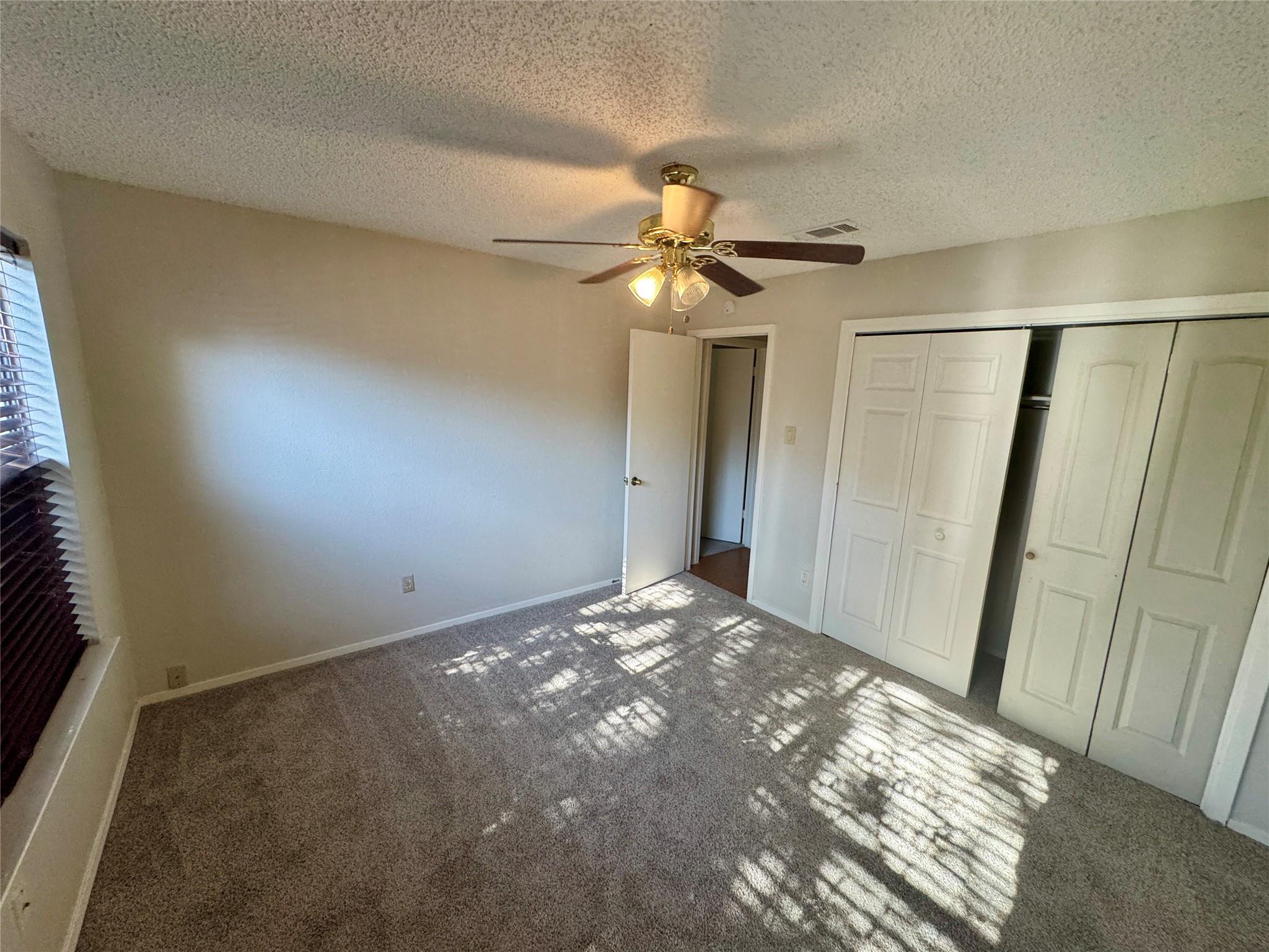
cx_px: 634
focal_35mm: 14
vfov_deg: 85.7
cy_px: 476
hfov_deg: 102.1
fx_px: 513
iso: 160
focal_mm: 2.22
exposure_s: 1/120
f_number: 2.2
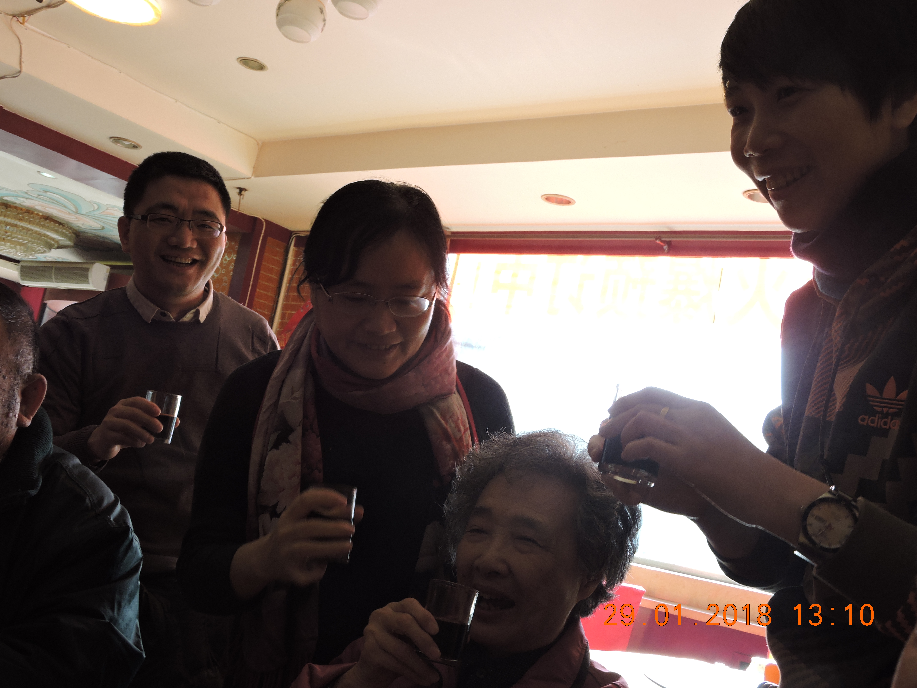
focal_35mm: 40
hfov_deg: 46.8
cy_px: 344
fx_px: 1060
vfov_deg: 36.0
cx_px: 458
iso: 100
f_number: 3.8
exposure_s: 1/50
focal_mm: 7.2
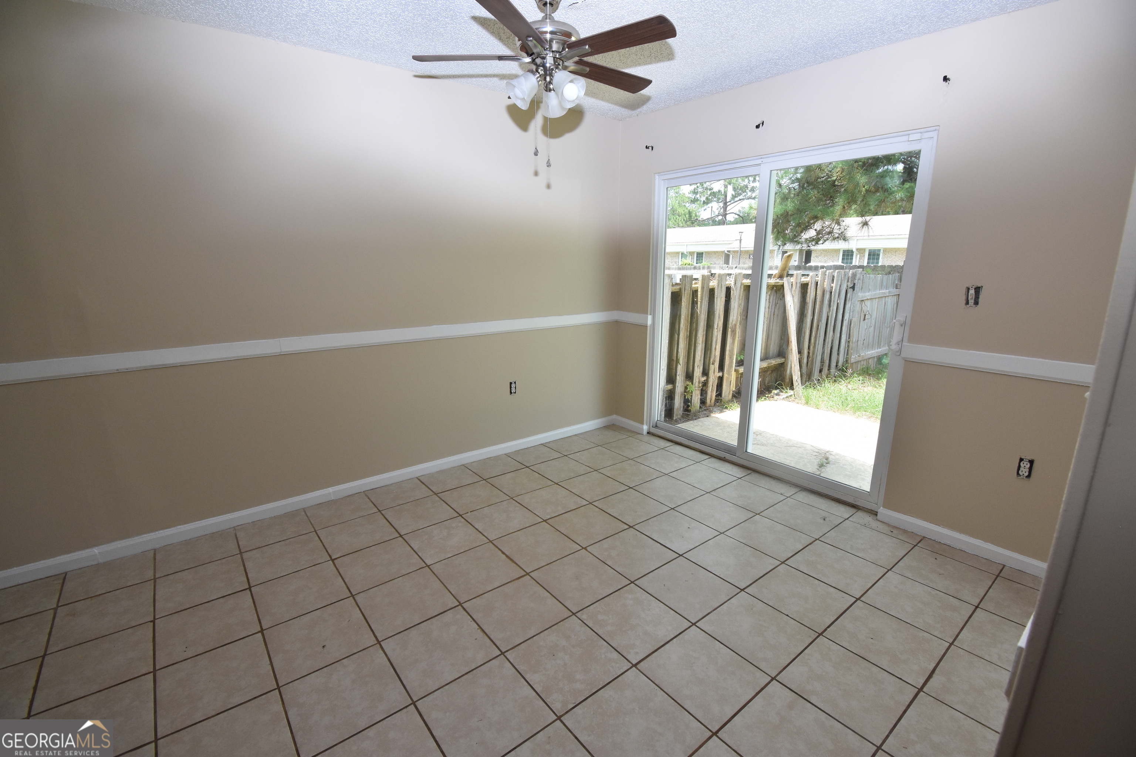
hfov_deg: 100.4
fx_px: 473
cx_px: 568
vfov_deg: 77.3
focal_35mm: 15
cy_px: 378
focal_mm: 10
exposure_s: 1/320
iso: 800
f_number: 8
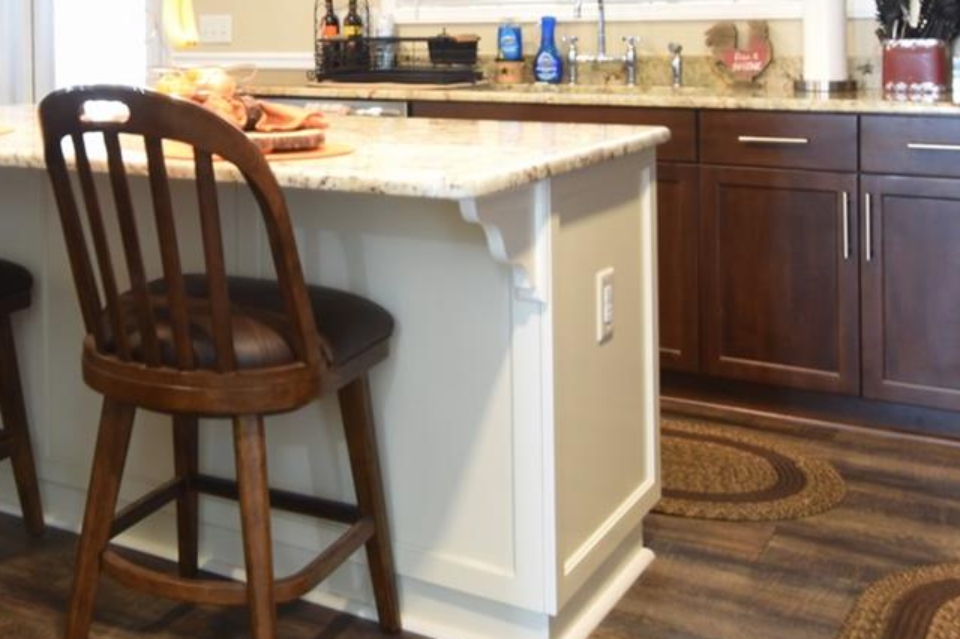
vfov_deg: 28.2
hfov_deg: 42.2
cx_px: 230
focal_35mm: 45
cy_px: 20
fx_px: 1199
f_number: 6.3
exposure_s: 2
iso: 100
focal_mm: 12
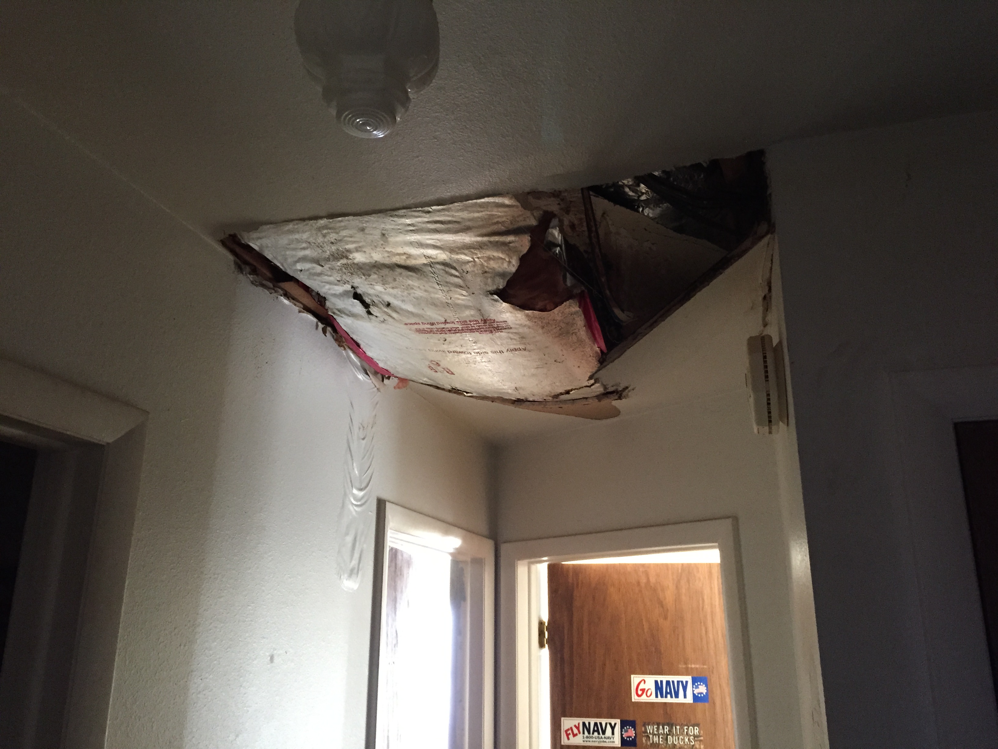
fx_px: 836
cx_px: 499
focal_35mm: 29
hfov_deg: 61.7
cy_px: 374
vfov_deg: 48.2
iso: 250
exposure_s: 1/17
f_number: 2.2
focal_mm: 4.15
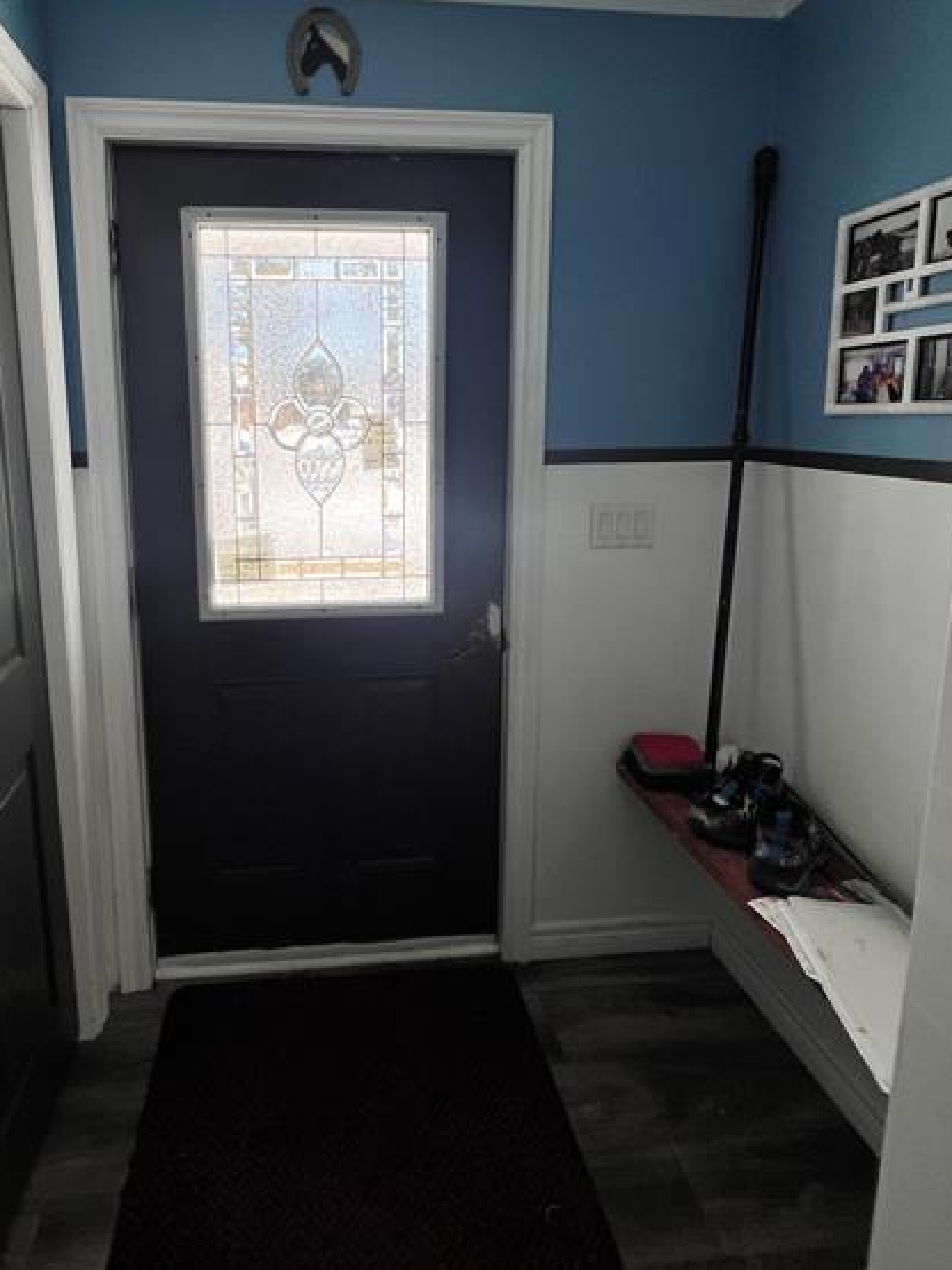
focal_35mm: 18
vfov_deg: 87.0
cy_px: 531
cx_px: 359
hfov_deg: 70.5
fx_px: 660
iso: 32
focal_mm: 1.57
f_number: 1.8
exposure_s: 1/265
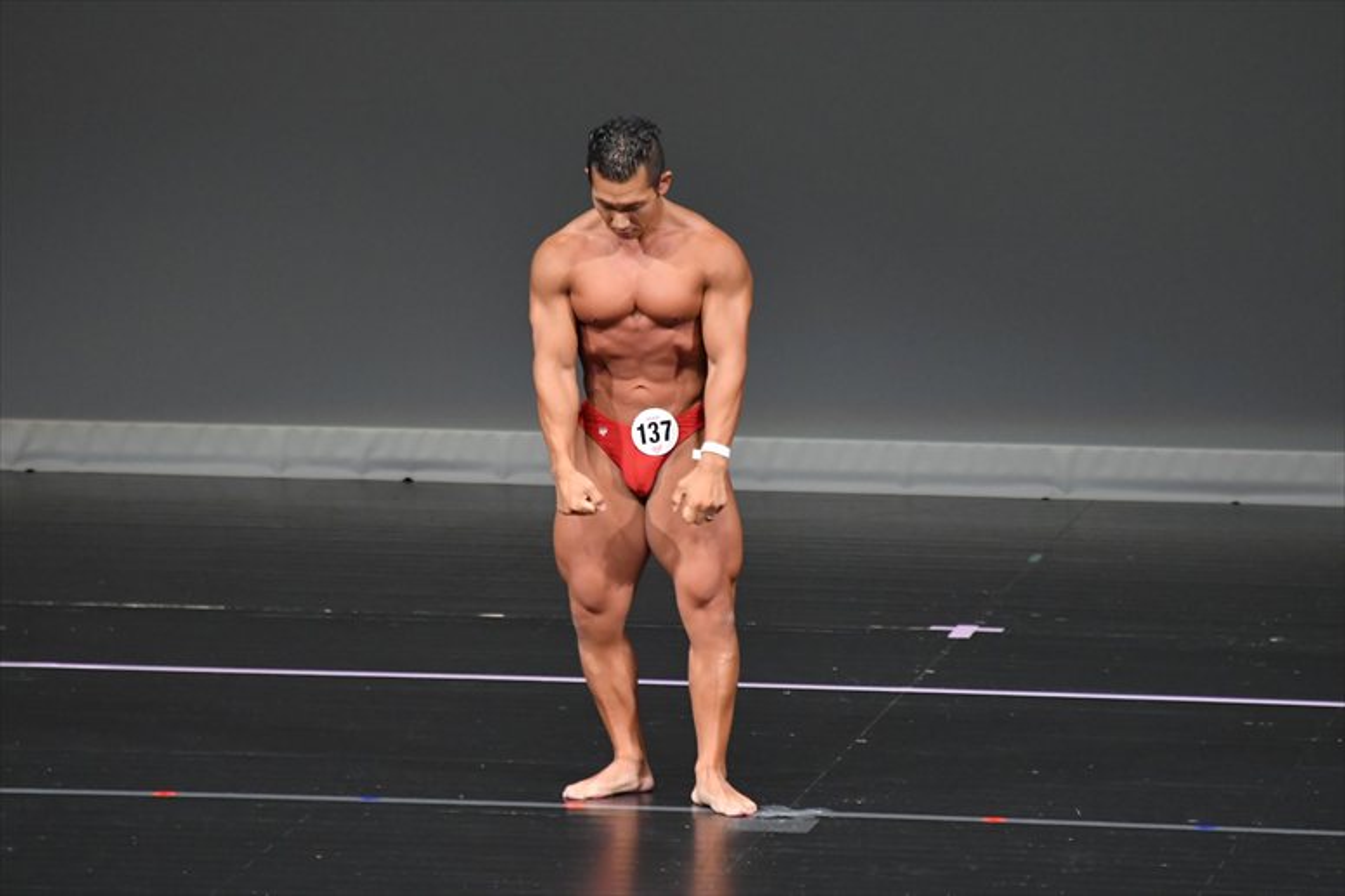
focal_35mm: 375
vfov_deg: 3.7
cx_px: 672
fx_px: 14004
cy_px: 448
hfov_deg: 5.5
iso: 4000
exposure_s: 1/400
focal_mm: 250
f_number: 5.6
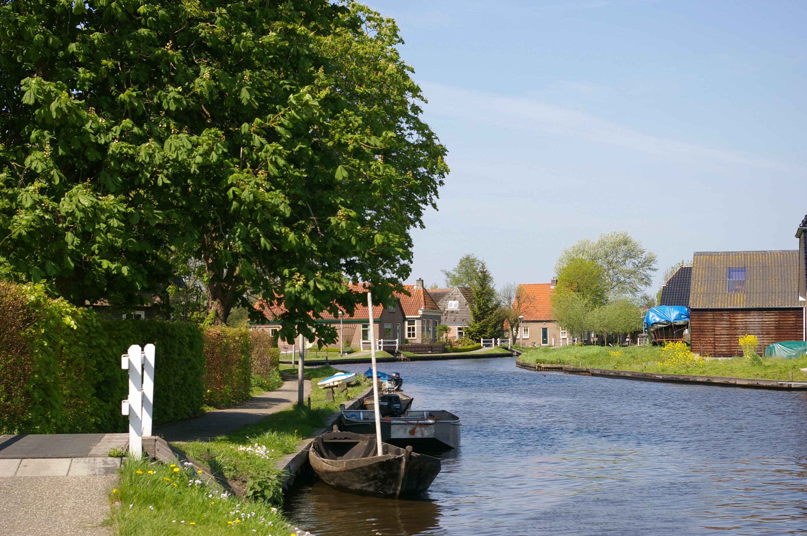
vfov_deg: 20.1
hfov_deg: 29.9
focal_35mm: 68
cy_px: 268
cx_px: 404
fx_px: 1512
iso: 200
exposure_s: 1/250
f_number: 8
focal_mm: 45
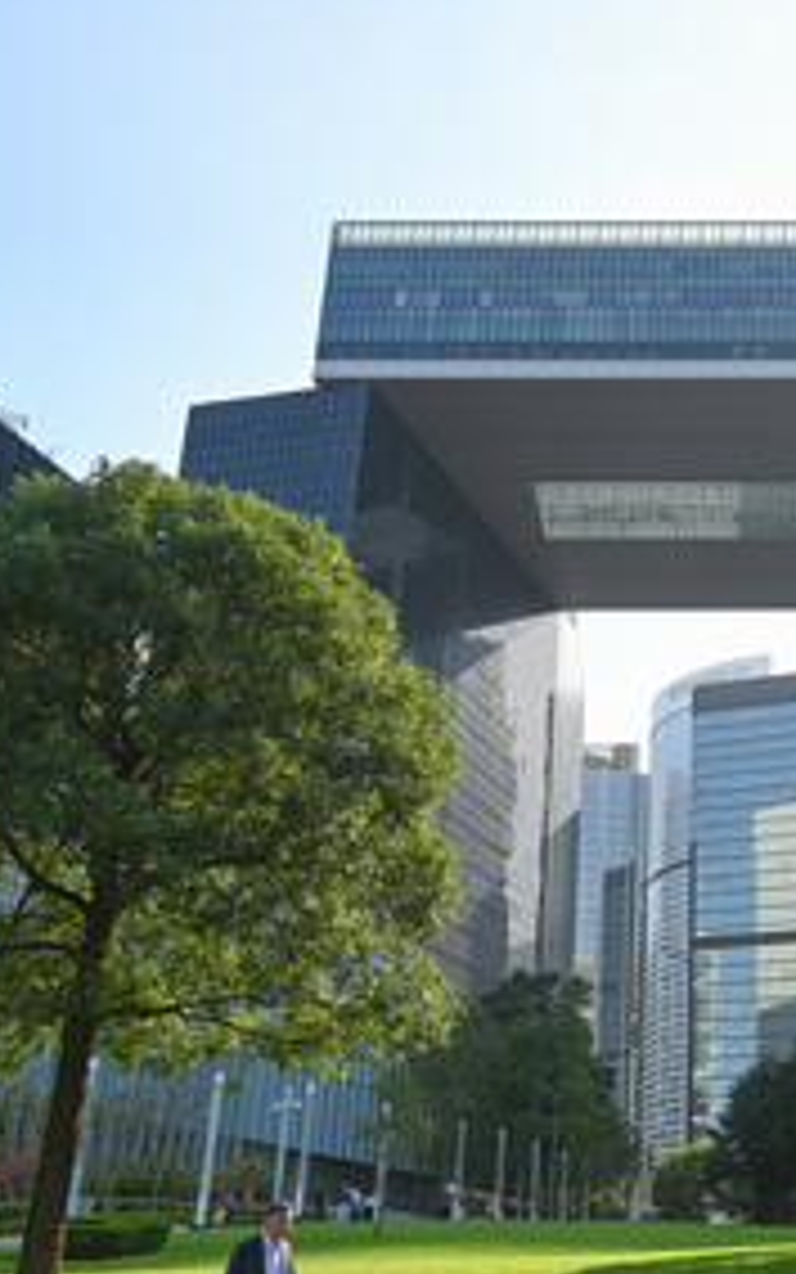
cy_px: 630
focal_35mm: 42
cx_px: 715
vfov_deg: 47.1
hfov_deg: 29.3
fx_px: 1460
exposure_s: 1/320
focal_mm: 19.5
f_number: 8
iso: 200
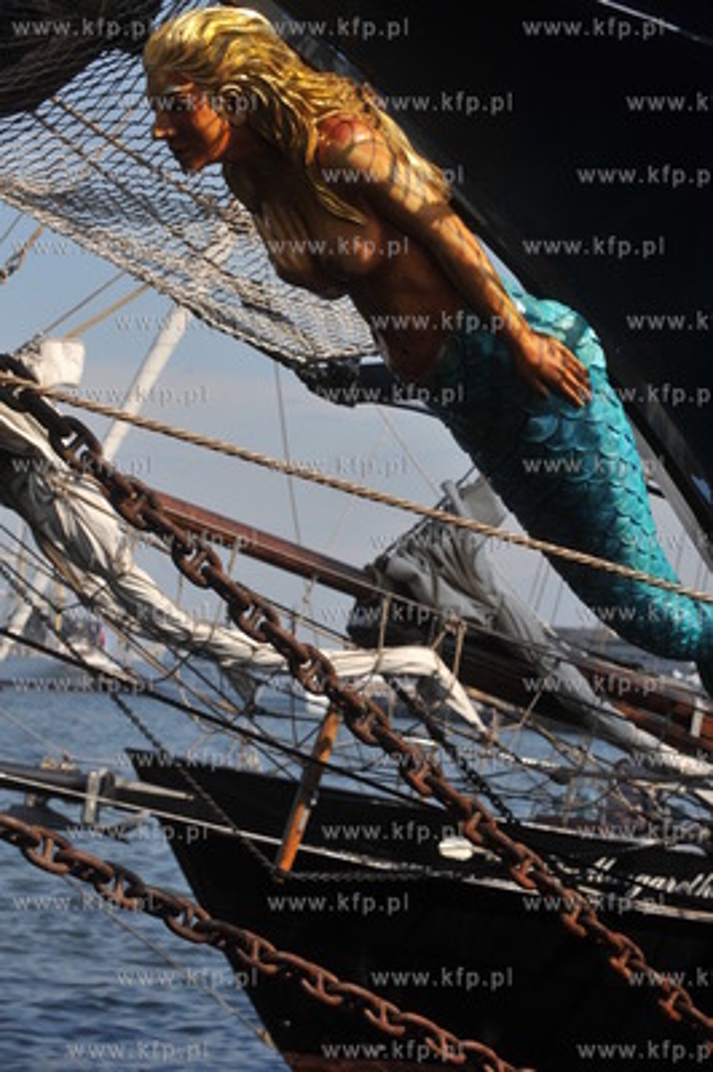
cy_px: 536
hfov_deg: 13.9
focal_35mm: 98
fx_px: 2916
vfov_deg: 20.8
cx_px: 356
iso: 400
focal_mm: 98
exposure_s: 1/1600
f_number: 8
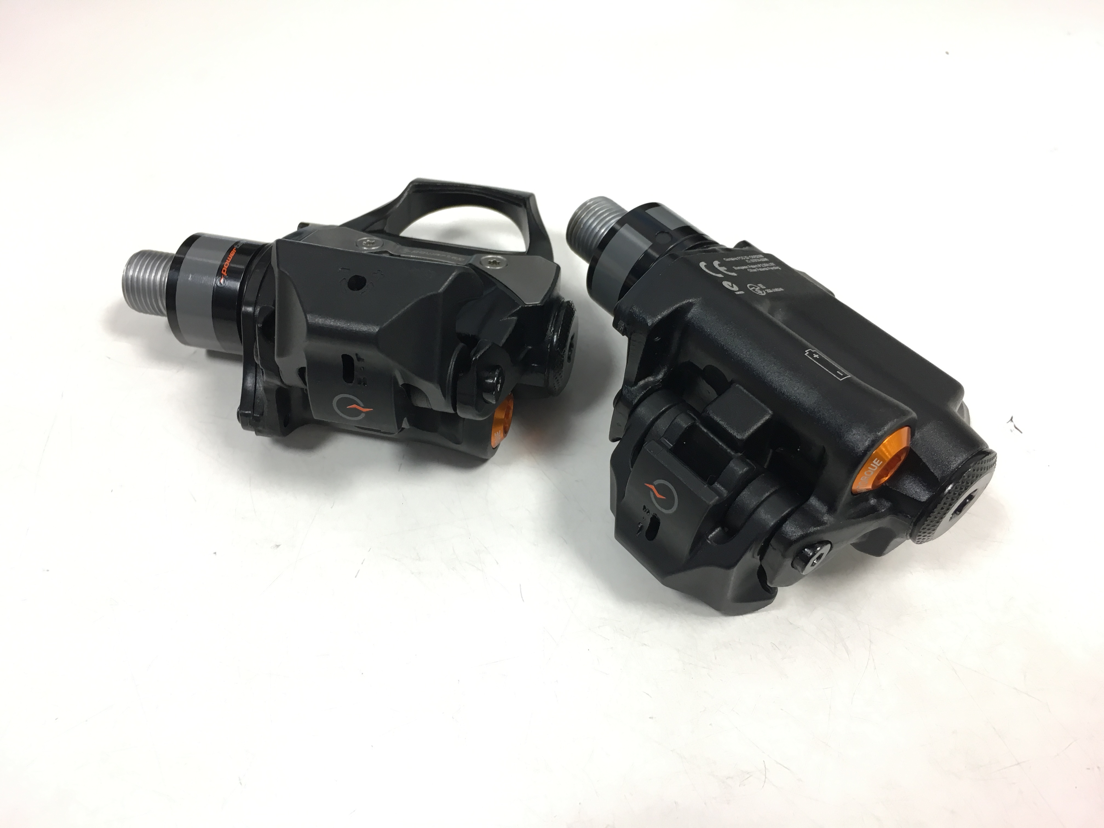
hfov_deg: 61.7
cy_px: 414
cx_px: 552
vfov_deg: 48.2
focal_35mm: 29
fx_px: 925
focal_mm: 4.15
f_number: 2.2
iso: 50
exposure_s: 1/30
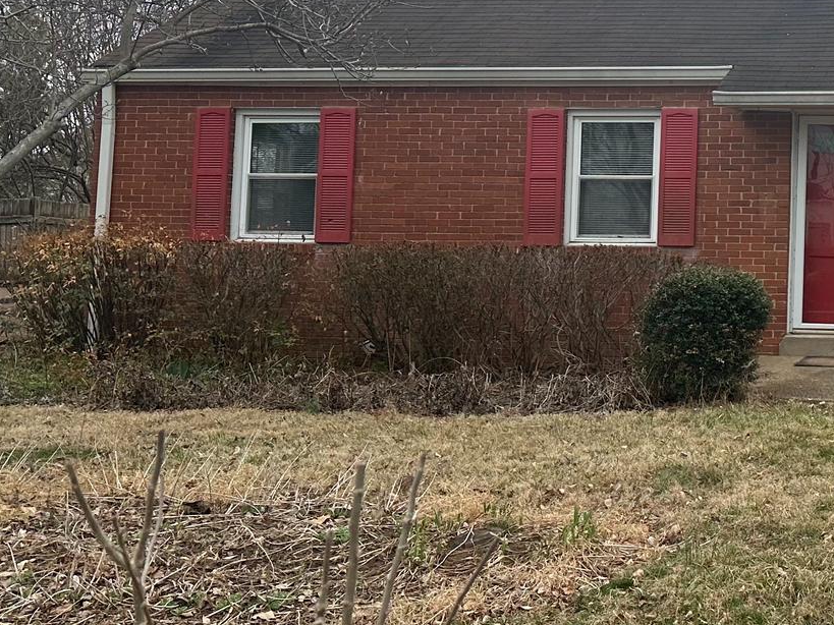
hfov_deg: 28.8
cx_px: 942
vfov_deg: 24.1
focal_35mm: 60
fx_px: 1445
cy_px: 154
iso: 80
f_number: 1.78
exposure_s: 1/2525
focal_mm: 6.86
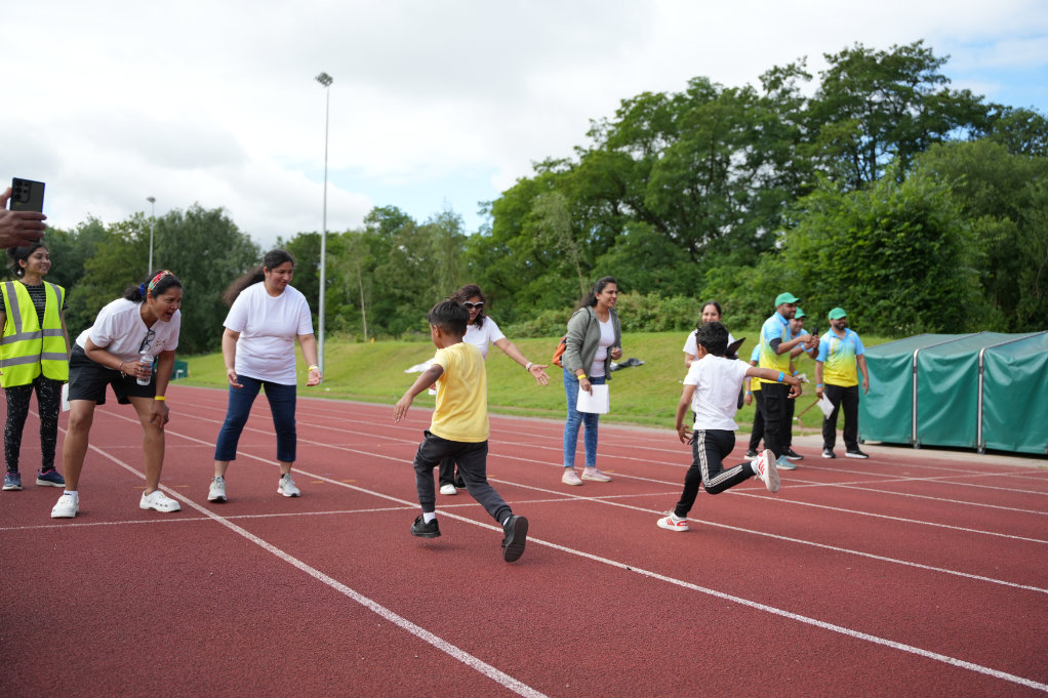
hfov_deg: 59.7
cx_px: 524
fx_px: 914
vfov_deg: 41.8
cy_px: 349
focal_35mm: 31
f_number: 2.8
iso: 400
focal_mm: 31.4
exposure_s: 1/3200
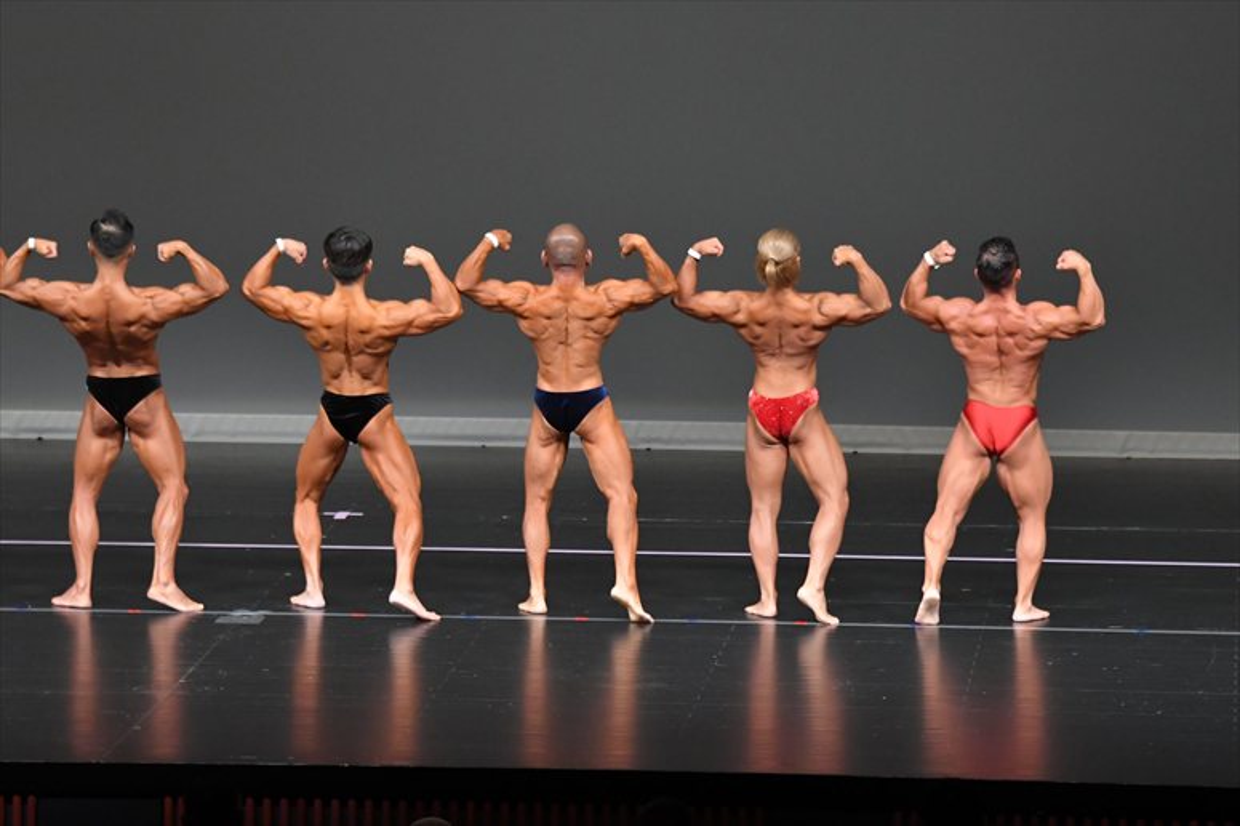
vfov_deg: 6.8
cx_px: 620
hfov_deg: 10.2
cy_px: 413
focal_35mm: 202
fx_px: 6954
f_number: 5.6
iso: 4000
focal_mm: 135
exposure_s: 1/400
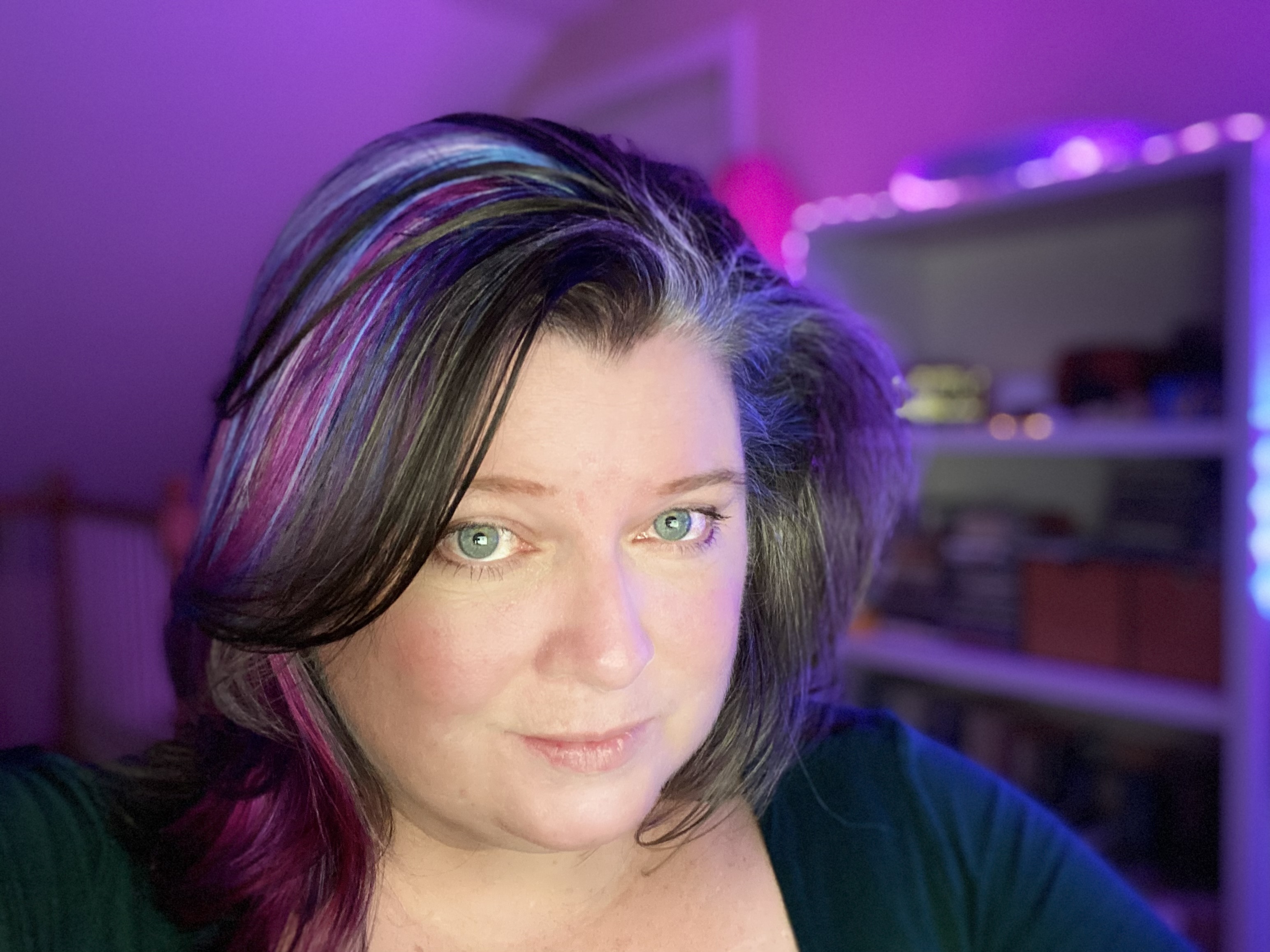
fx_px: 1101
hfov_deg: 60.0
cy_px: 476
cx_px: 635
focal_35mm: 30
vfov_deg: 46.8
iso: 400
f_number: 2.2
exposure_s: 1/31
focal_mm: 2.71
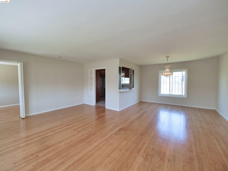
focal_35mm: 14
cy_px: 86
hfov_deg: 102.1
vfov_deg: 85.7
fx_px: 92
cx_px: 114
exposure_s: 1/160
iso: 800
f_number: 4.5
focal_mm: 7
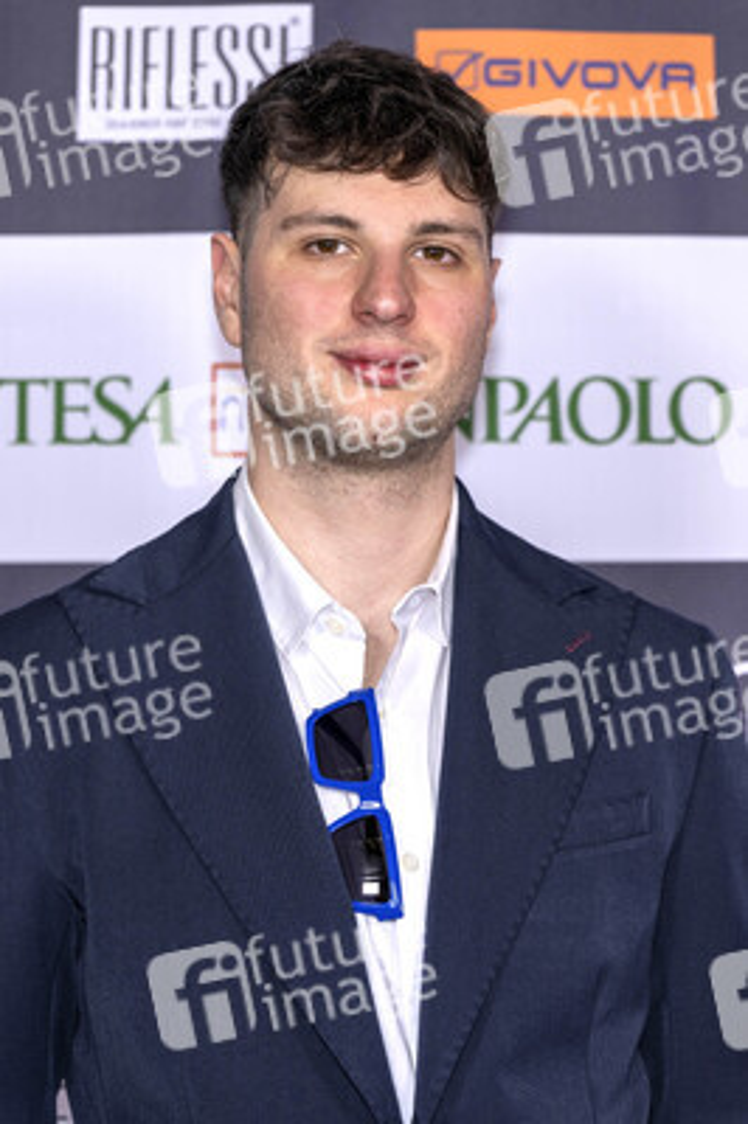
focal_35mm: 120
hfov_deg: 11.4
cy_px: 562
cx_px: 374
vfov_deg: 17.1
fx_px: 3746
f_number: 5.6
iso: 800
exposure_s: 1/200
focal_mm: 120
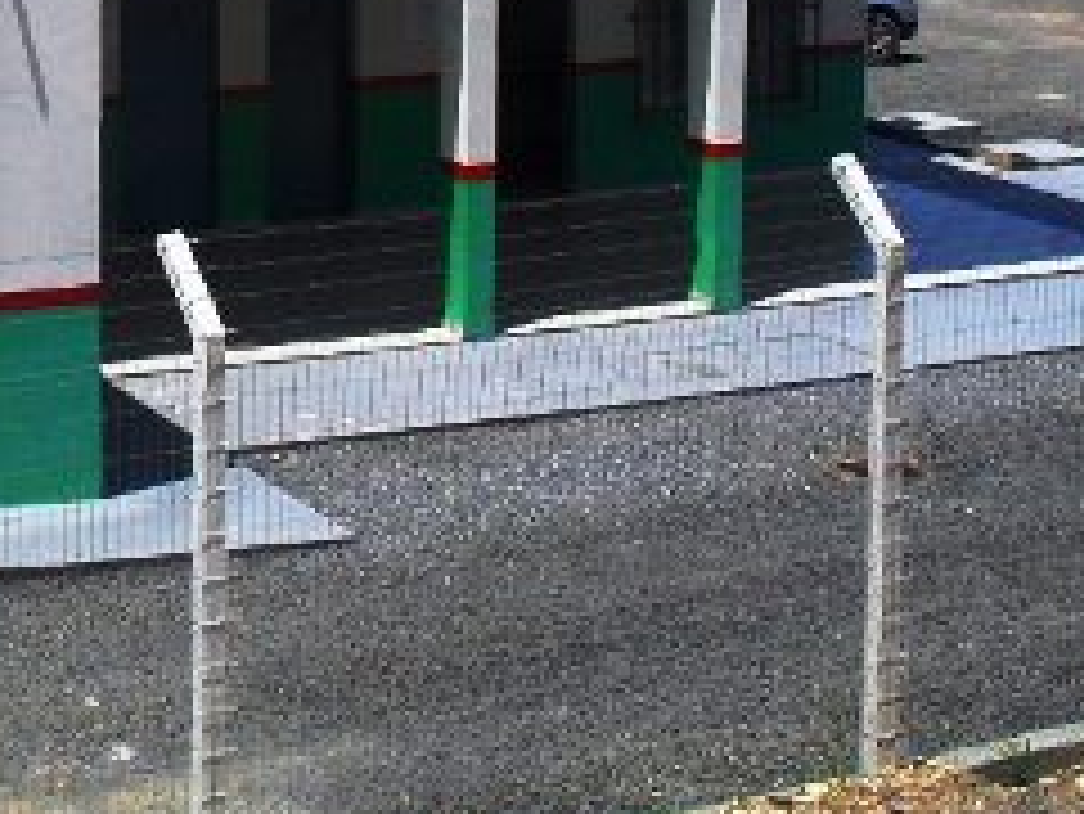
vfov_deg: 15.2
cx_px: -157
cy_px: -211
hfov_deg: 20.0
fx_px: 2914
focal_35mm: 93
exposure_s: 1/350
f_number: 8.4
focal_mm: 6.3
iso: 100
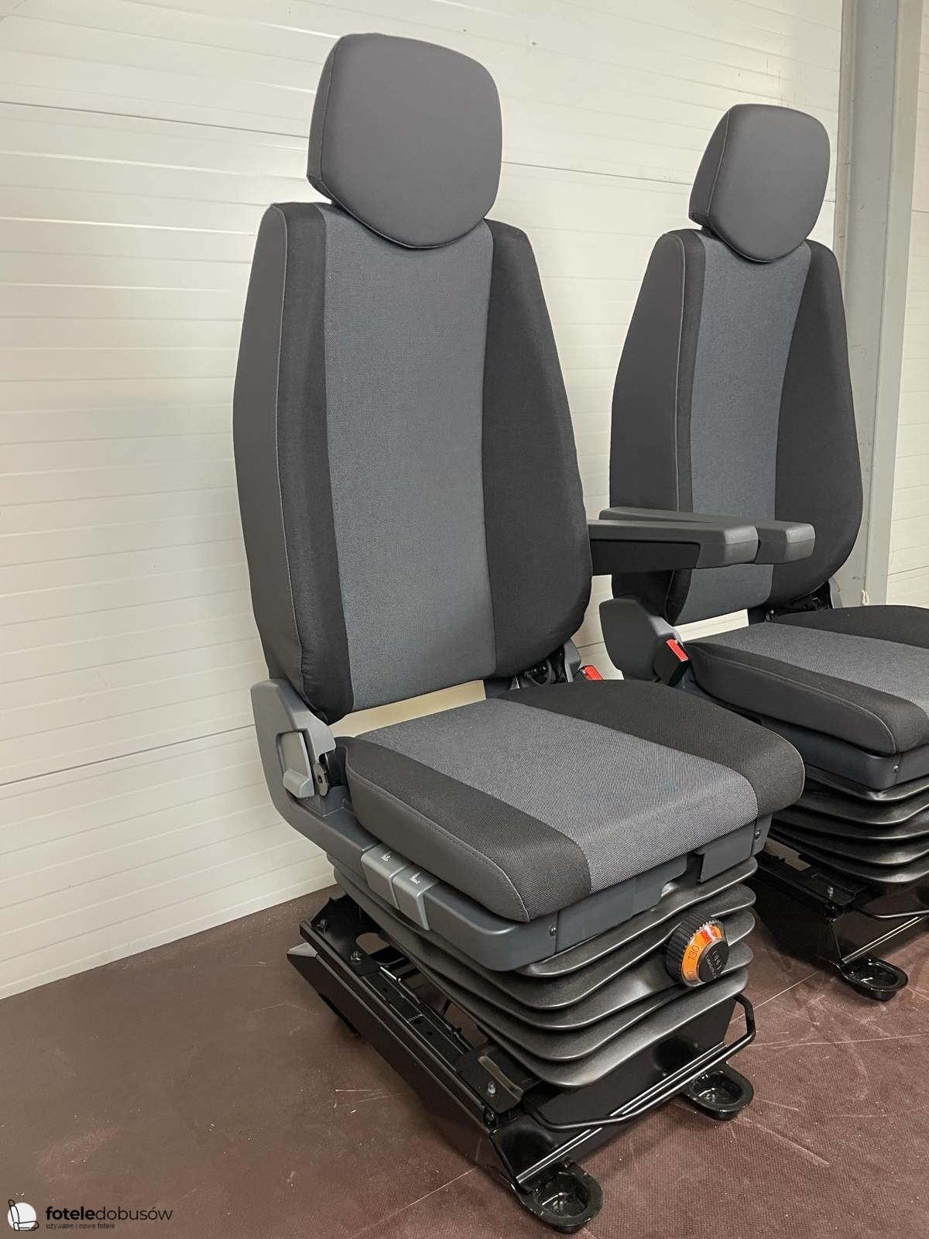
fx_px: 930
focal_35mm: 26
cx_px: 464
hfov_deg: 53.1
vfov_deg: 67.3
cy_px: 620
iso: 100
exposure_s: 1/50
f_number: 1.6
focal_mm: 4.2
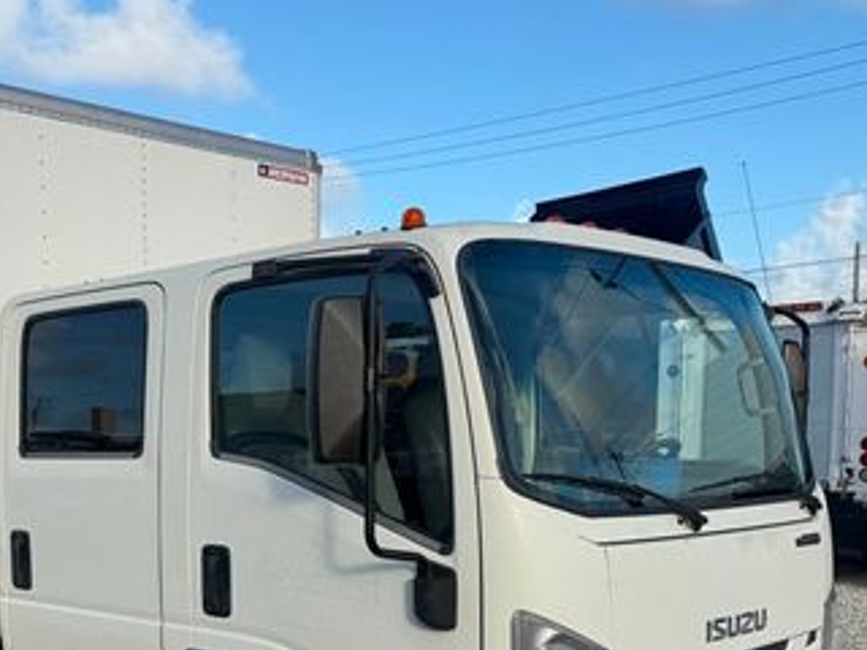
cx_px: 211
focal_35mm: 48
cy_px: 561
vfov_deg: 29.3
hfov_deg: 38.6
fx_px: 1202
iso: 80
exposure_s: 1/3145
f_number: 1.78
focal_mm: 6.76
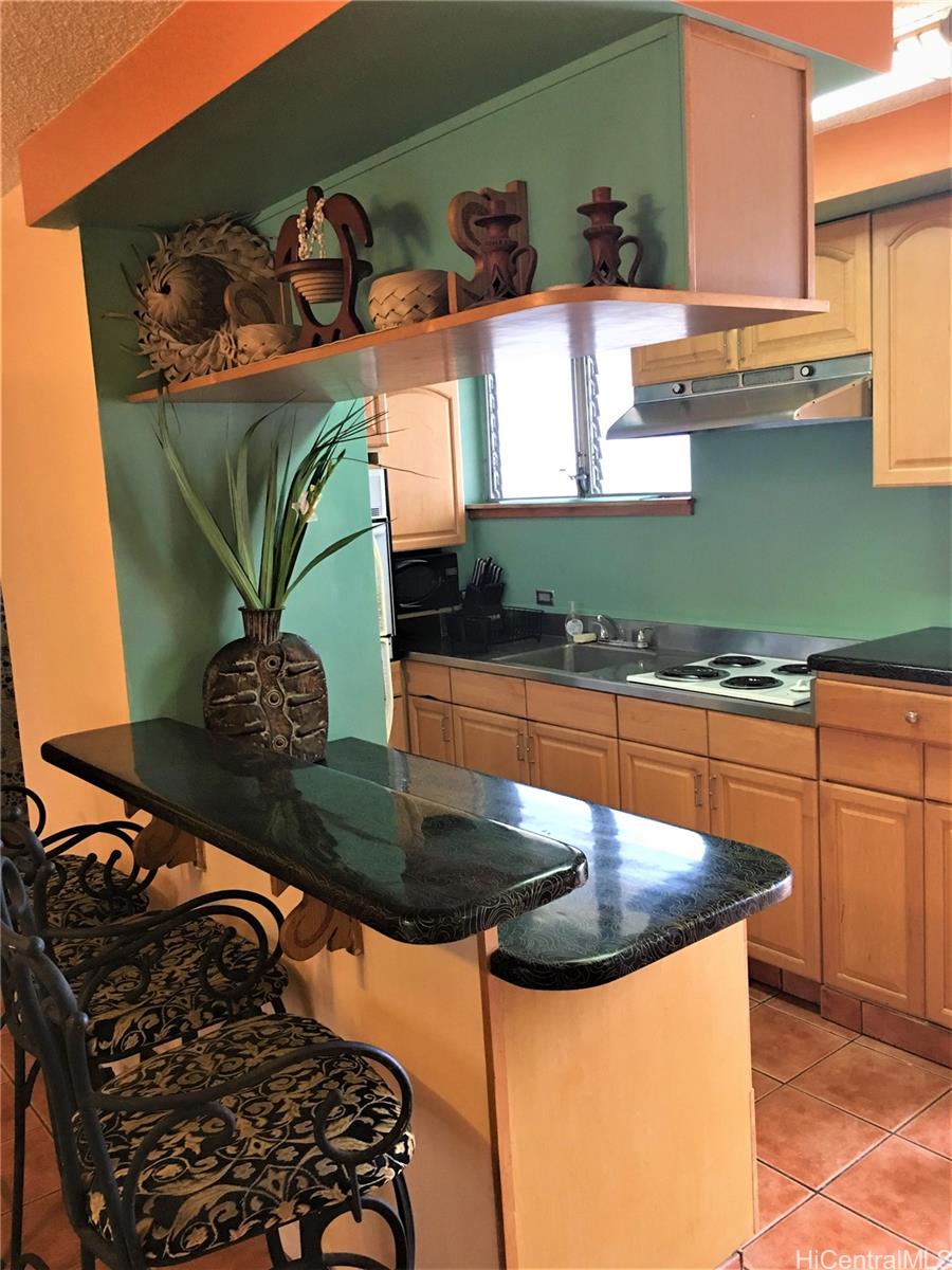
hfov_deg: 48.2
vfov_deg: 61.7
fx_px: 1063
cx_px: 476
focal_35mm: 29
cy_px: 635
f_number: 2.2
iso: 80
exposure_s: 1/15
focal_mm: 4.15
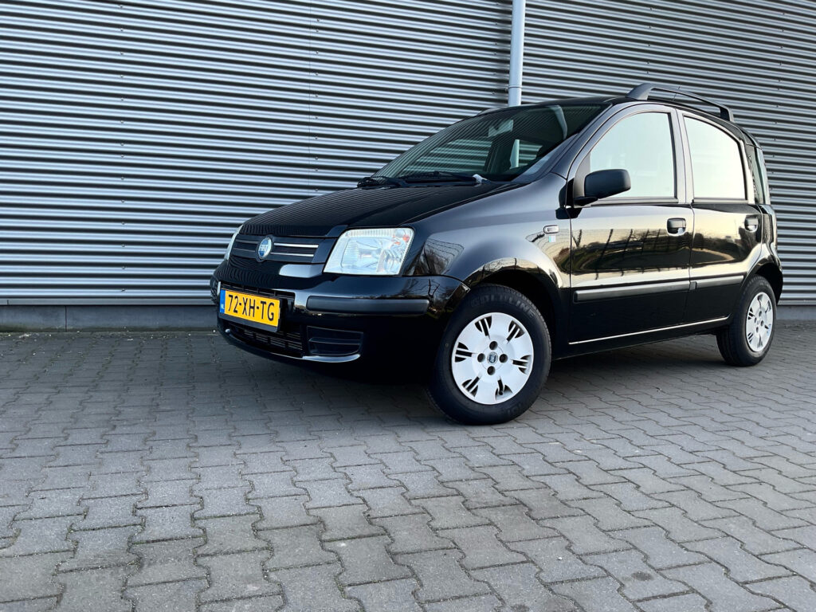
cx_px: 408
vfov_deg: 48.2
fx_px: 684
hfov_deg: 61.7
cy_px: 306
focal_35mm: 29
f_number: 1.8
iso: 25
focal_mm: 3
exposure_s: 1/120
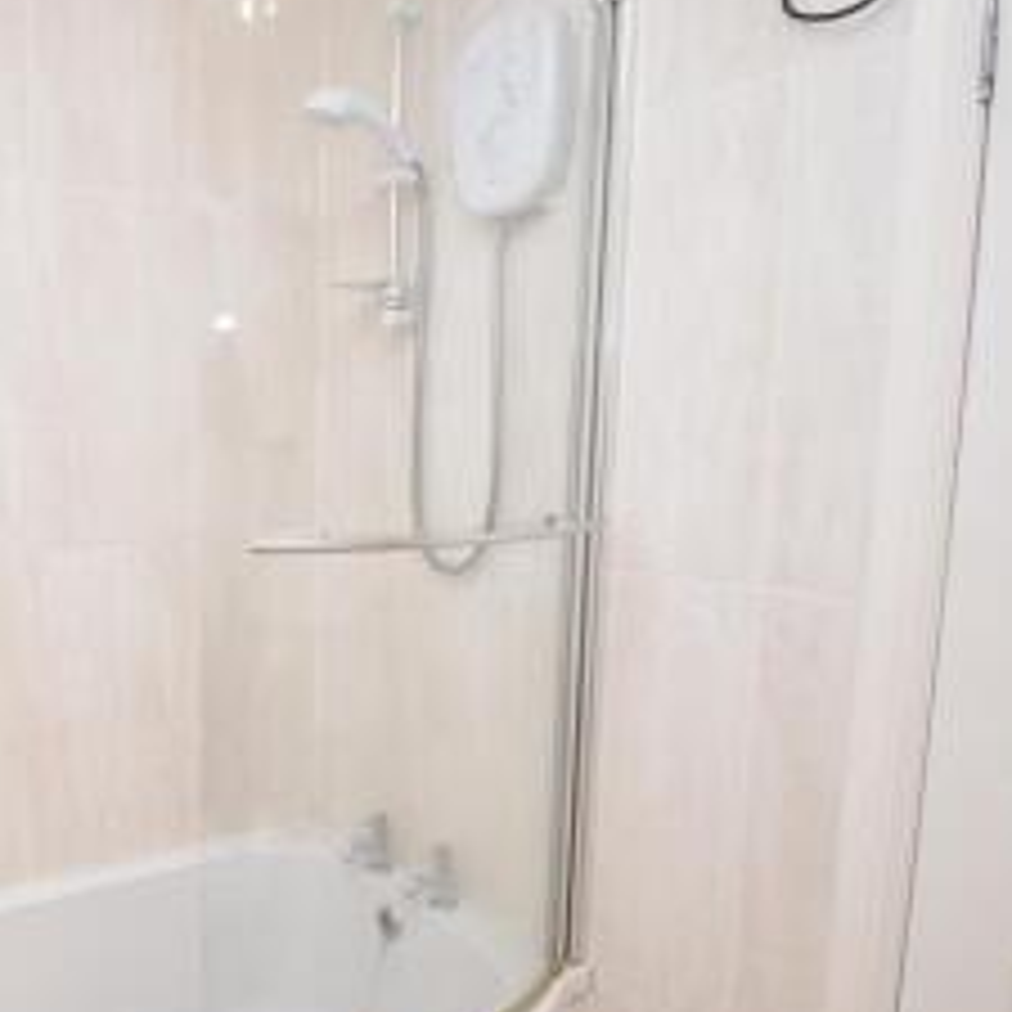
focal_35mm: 27
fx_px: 893
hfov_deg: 52.8
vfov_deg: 58.9
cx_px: 126
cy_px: 569
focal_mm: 10
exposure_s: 1/13
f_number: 4.5
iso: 100
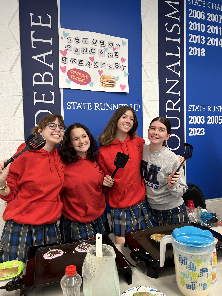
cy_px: 148
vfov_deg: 67.3
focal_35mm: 26
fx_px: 222
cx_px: 111
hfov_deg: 53.1
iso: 125
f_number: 1.5
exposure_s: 1/60
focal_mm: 5.7
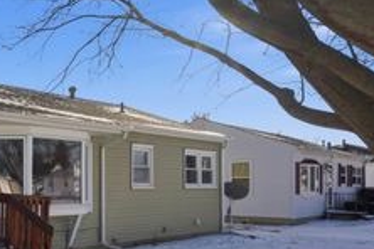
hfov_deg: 44.3
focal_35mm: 36
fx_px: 374
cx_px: -8
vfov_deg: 36.4
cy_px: 171
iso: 500
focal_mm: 16
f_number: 8
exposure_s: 1/8000
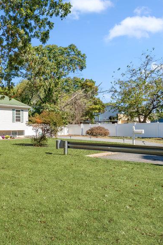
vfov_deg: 65.5
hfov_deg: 39.6
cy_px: 127
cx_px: -7
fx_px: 190
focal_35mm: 28
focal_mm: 16
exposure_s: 1/250
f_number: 6.3
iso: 100
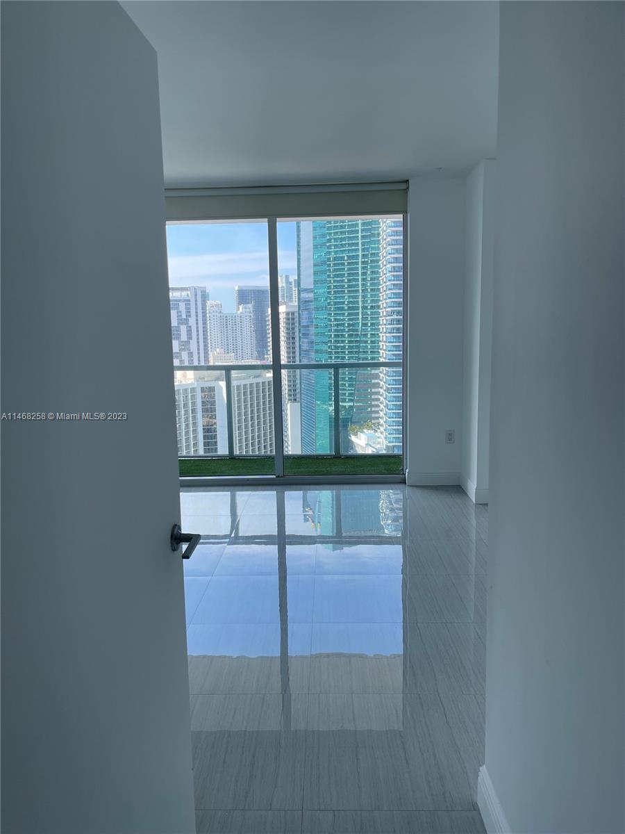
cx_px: 312
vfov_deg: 67.3
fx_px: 626
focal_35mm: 26
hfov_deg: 53.1
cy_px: 417
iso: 32
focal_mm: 5.1
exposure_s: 1/518
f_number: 1.6
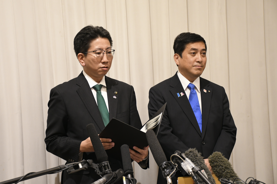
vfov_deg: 15.5
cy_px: 92
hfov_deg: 23.1
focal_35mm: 88
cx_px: 133
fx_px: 677
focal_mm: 56
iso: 2500
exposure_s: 1/100
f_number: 4.8
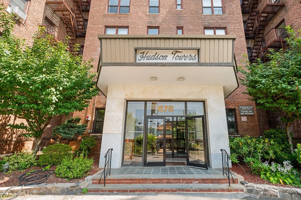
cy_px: 96
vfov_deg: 73.6
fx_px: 134
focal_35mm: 16
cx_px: 165
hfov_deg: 96.5
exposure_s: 1/30
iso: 200
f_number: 11
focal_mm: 14
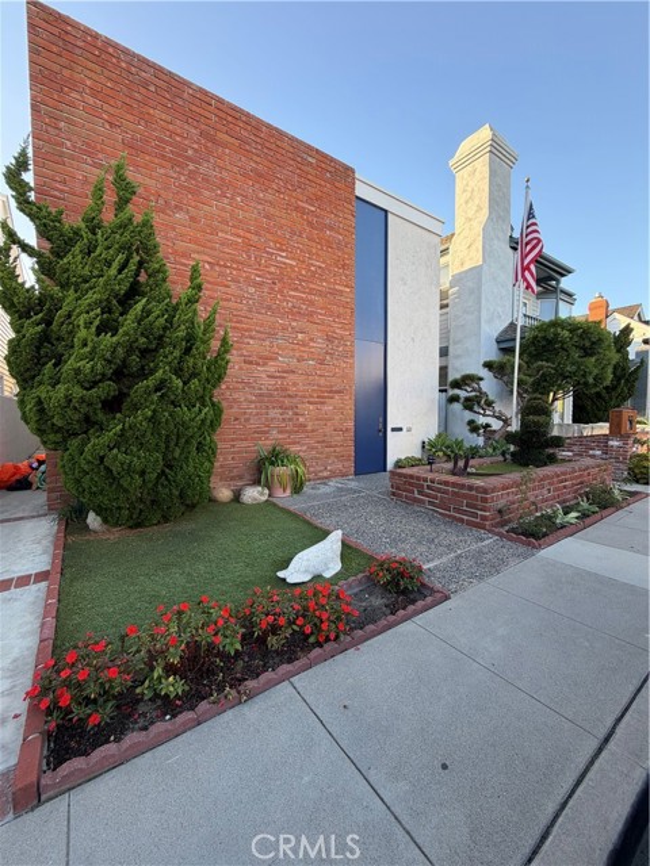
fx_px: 351
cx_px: 325
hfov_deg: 85.7
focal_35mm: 14
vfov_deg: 102.1
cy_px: 433
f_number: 2.2
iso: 40
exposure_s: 1/175
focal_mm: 2.22
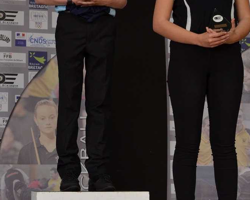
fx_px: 740
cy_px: 84
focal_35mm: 100
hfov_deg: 19.1
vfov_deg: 15.4
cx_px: 80
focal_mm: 32
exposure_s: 1/50
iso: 800
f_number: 4.8
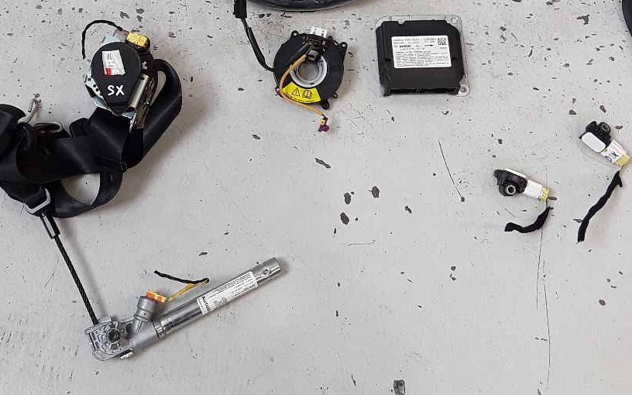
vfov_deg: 21.7
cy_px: 22
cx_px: 239
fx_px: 999
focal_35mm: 58
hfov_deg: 34.9
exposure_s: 1/50
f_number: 2.2
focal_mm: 3.3
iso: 118
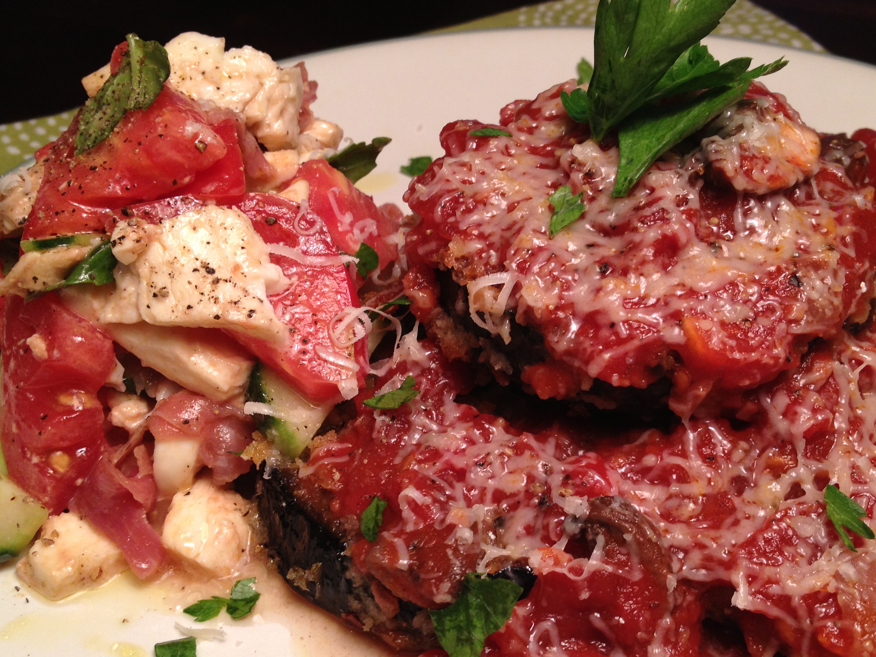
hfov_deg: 41.1
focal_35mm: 46
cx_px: 520
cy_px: 381
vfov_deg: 31.5
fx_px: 1164
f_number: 2.4
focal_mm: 4.28
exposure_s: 1/40
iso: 64
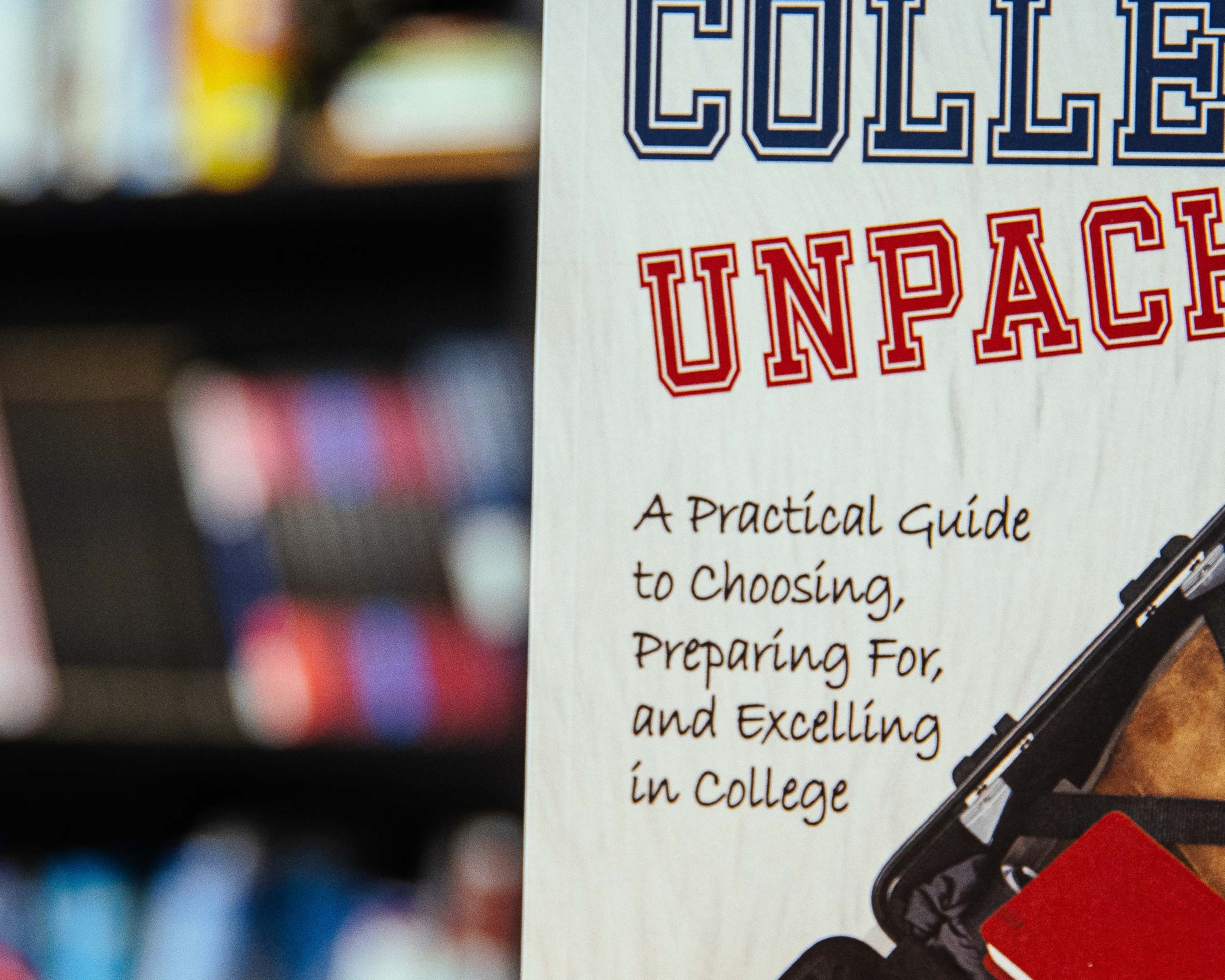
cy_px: 585
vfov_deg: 15.7
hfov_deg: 19.6
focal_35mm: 98
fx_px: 3553
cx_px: 595
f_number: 2.8
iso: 800
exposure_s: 1/100
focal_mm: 45
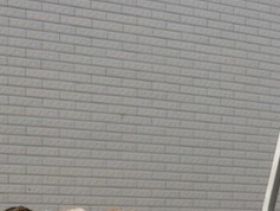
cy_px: 294
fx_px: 688
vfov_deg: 16.2
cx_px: 58
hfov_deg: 22.7
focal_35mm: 85
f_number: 2.8
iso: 100
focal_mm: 4.6
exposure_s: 1/640
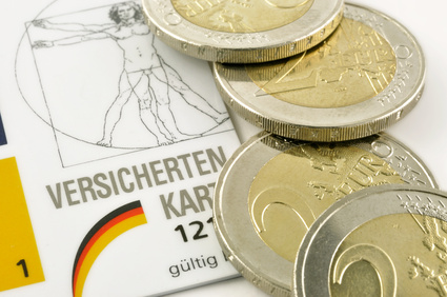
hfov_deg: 22.7
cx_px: 224
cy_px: 148
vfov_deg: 15.1
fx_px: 1116
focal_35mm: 90
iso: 200
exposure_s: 1/5
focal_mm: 60
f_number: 25
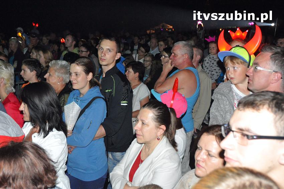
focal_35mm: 36
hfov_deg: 53.2
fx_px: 284
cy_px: 94
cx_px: 142
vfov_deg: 36.8
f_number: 5.6
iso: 3200
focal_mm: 24
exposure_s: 1/60
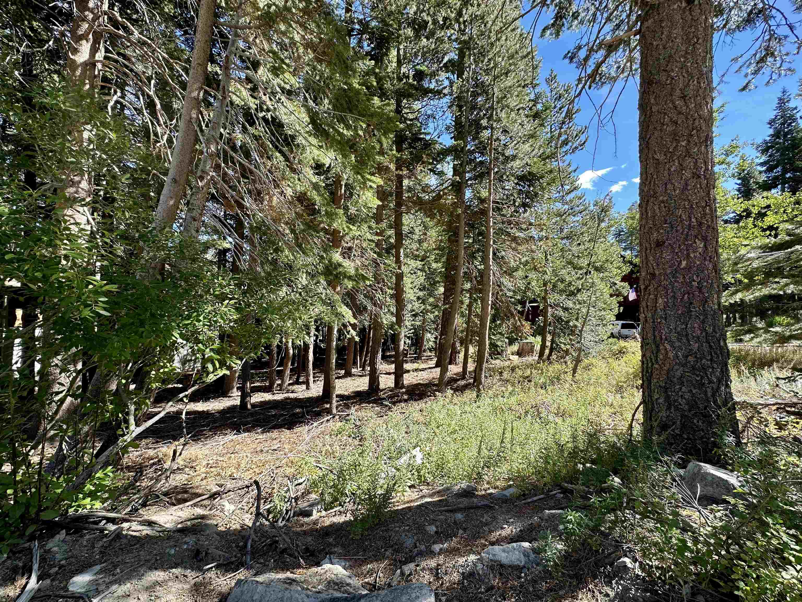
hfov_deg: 102.1
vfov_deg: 85.7
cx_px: 401
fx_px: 324
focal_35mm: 14
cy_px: 301
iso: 40
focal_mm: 2.22
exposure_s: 1/390
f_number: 2.2
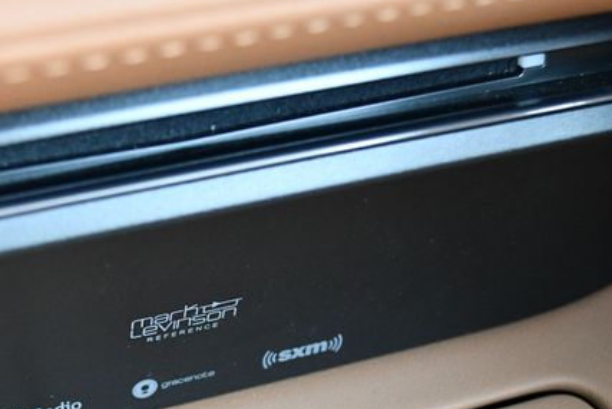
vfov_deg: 18.8
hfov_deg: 27.8
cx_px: 183
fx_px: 1224
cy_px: 298
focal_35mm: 72
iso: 2200
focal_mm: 24
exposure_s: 1/125
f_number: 4
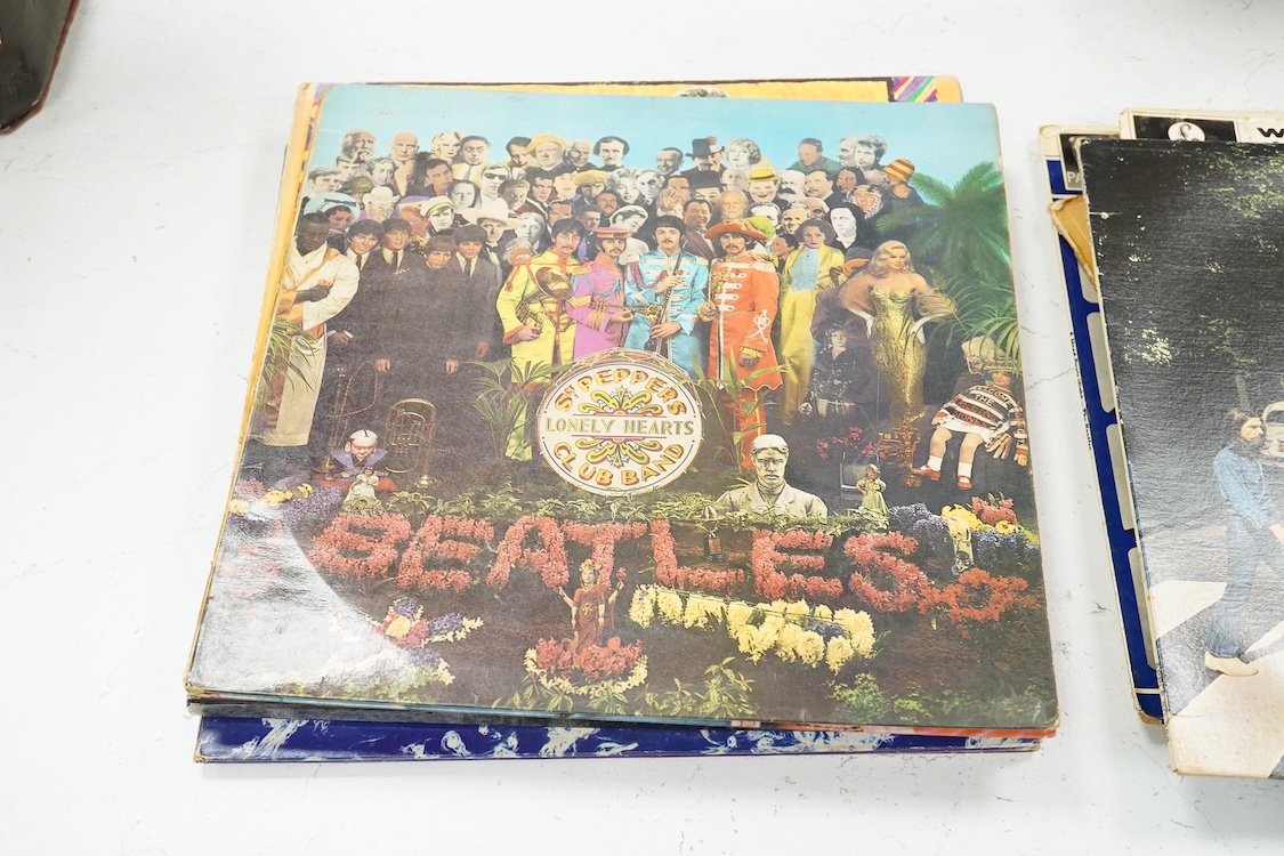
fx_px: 1605
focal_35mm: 45
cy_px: 428
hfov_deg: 43.6
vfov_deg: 29.9
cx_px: 642
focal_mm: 30
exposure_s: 1/200
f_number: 5
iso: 2500
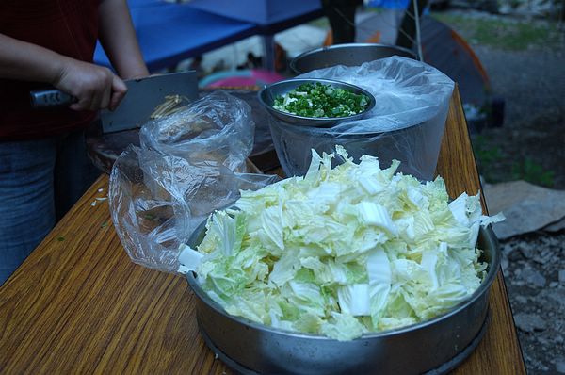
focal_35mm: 46
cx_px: 282
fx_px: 729
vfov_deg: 28.8
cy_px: 188
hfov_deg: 42.4
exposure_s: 1/80
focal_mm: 31
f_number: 4
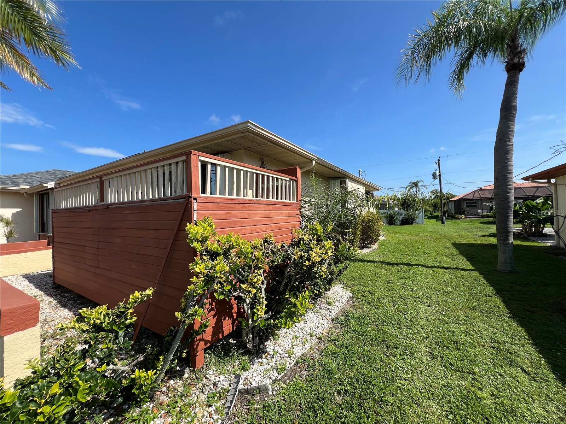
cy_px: 212
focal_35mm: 13
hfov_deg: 106.2
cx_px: 283
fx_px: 213
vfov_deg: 89.9
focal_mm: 1.57
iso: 32
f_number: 1.8
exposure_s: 1/1508
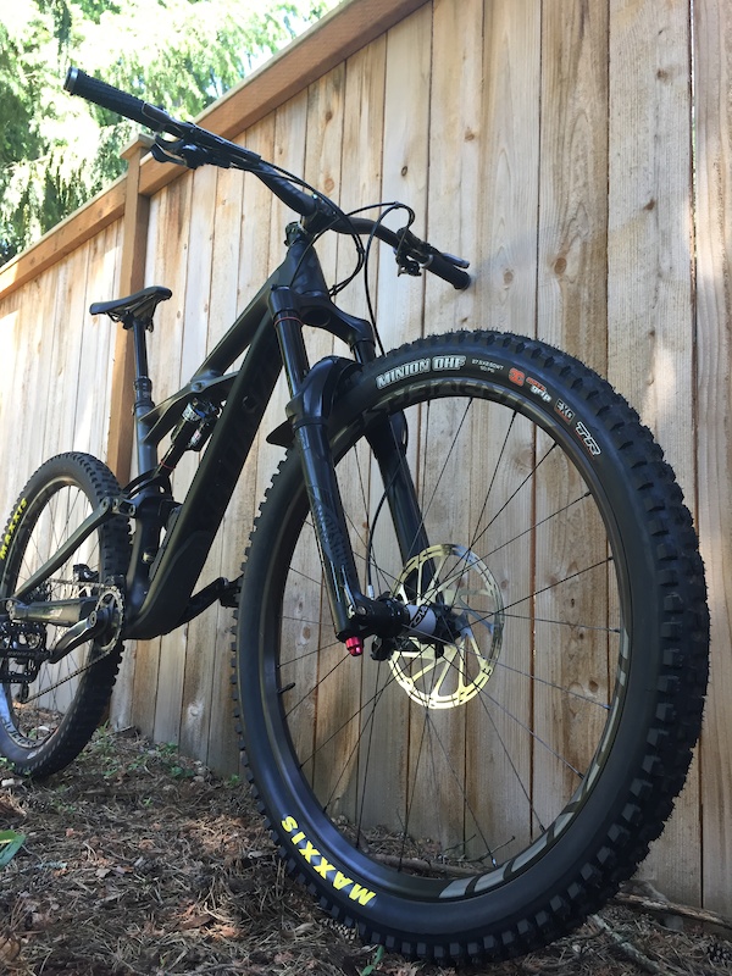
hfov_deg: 48.2
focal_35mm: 29
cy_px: 488
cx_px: 366
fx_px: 818
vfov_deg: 61.7
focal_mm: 4.15
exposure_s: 1/40
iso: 32
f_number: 2.2
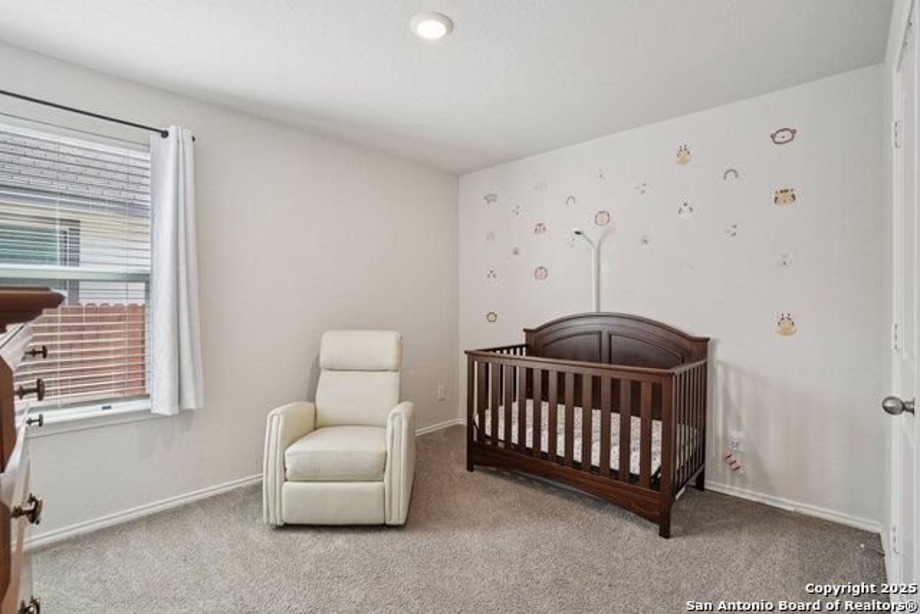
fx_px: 409
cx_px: 460
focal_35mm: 16
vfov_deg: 73.8
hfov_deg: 96.7
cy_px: 307
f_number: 8
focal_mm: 16
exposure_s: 1/10
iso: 400
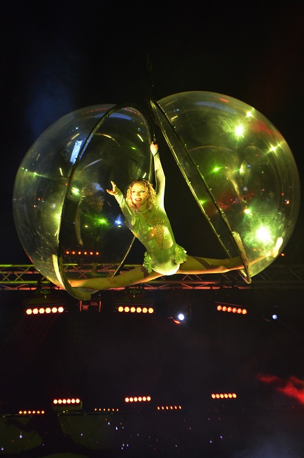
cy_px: 229
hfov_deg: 20.1
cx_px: 152
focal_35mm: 68
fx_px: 859
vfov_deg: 29.9
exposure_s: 1/320
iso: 4000
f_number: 5.3
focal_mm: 45
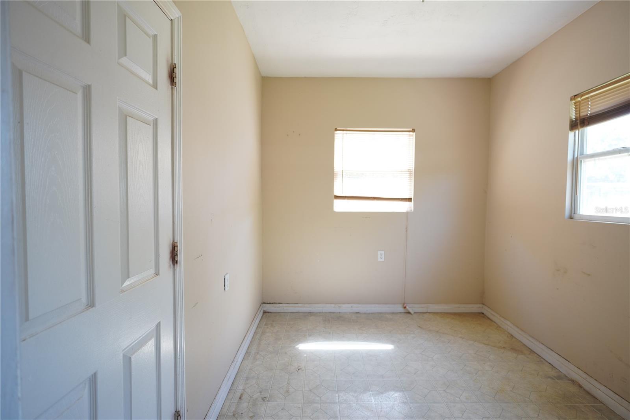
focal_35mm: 16
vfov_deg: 72.0
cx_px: 315
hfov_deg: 95.0
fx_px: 289
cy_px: 210
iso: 100
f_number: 1.8
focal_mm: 11
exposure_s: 1/60
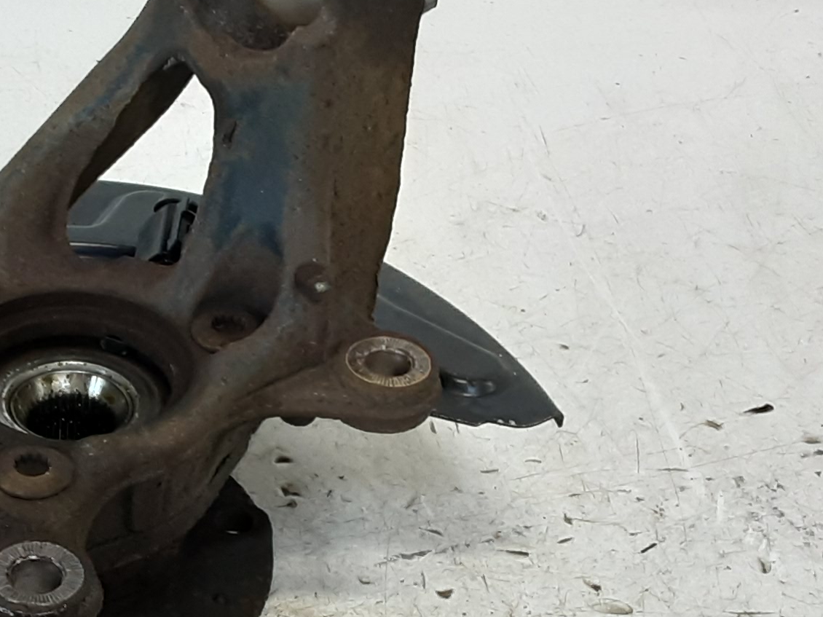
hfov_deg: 24.0
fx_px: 1854
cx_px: 23
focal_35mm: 78
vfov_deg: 18.6
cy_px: 543
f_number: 1.9
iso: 80
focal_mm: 2.91
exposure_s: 1/50
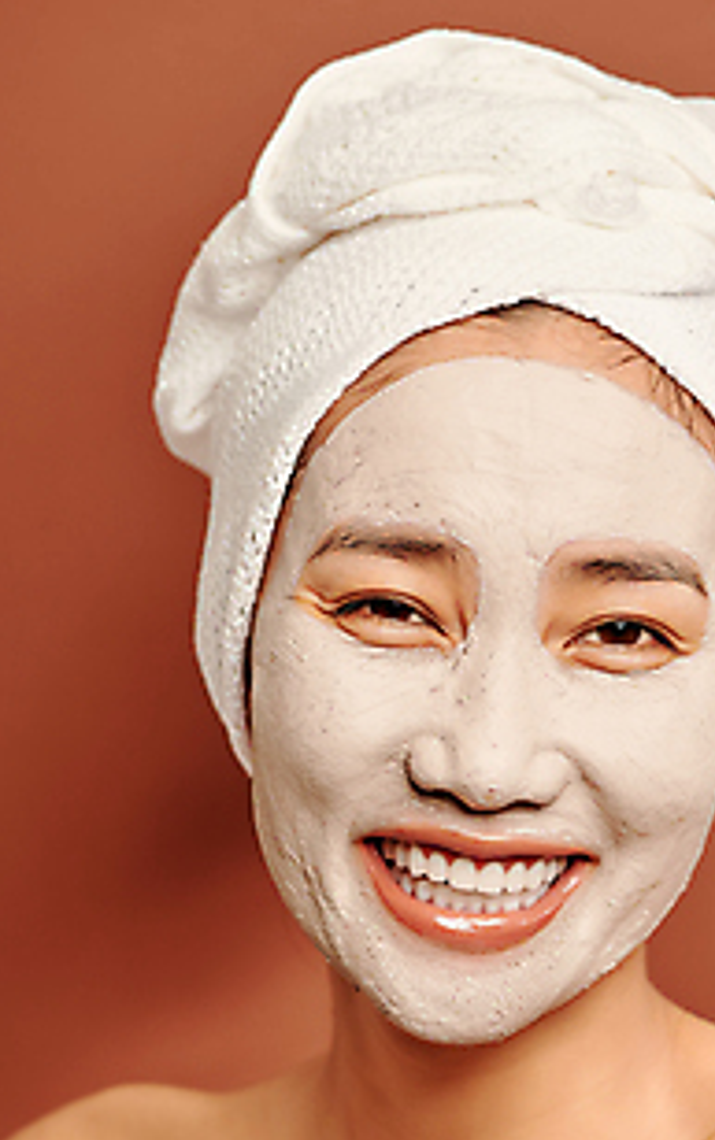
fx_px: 4326
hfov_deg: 9.4
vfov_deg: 15.0
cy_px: 559
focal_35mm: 139
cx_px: 480
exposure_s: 1/160
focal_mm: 105
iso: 100
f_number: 5.6
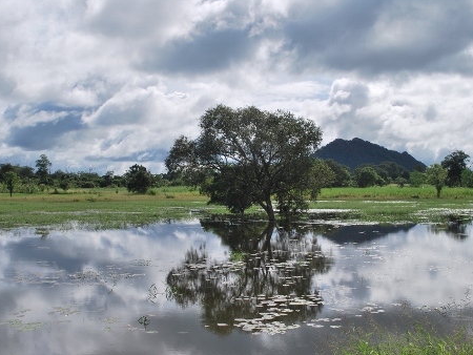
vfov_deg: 31.5
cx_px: 228
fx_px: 629
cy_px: 177
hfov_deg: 41.2
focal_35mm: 46
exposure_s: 1/400
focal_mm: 28
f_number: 10
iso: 100
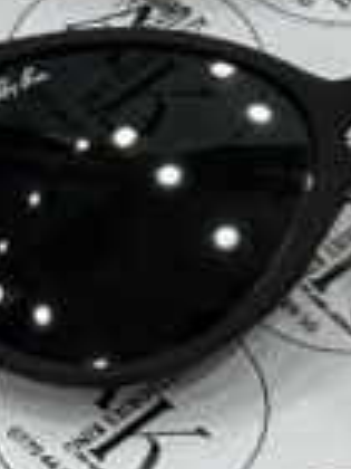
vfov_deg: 7.2
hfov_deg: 5.4
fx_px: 3718
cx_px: 455
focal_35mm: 275
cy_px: -77
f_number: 1.78
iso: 50
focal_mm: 6.76
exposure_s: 1/100
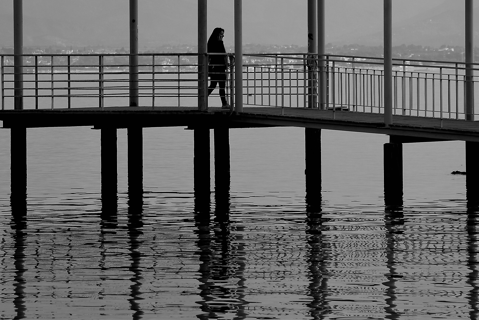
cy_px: 160
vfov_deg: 8.2
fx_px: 2235
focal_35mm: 168
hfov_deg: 12.2
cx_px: 240
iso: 100
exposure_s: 1/250
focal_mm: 112
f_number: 8
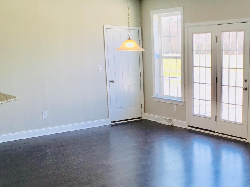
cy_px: 117
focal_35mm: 48
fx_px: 347
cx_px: 195
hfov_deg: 38.4
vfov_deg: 30.2
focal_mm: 4.15
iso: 25
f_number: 2.2
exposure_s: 1/120
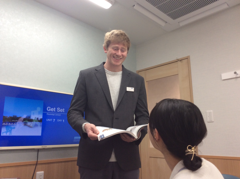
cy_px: 90
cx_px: 120
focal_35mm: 32
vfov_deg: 44.1
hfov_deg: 56.9
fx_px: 222
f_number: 2.4
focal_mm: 3.3
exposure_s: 1/60
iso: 50
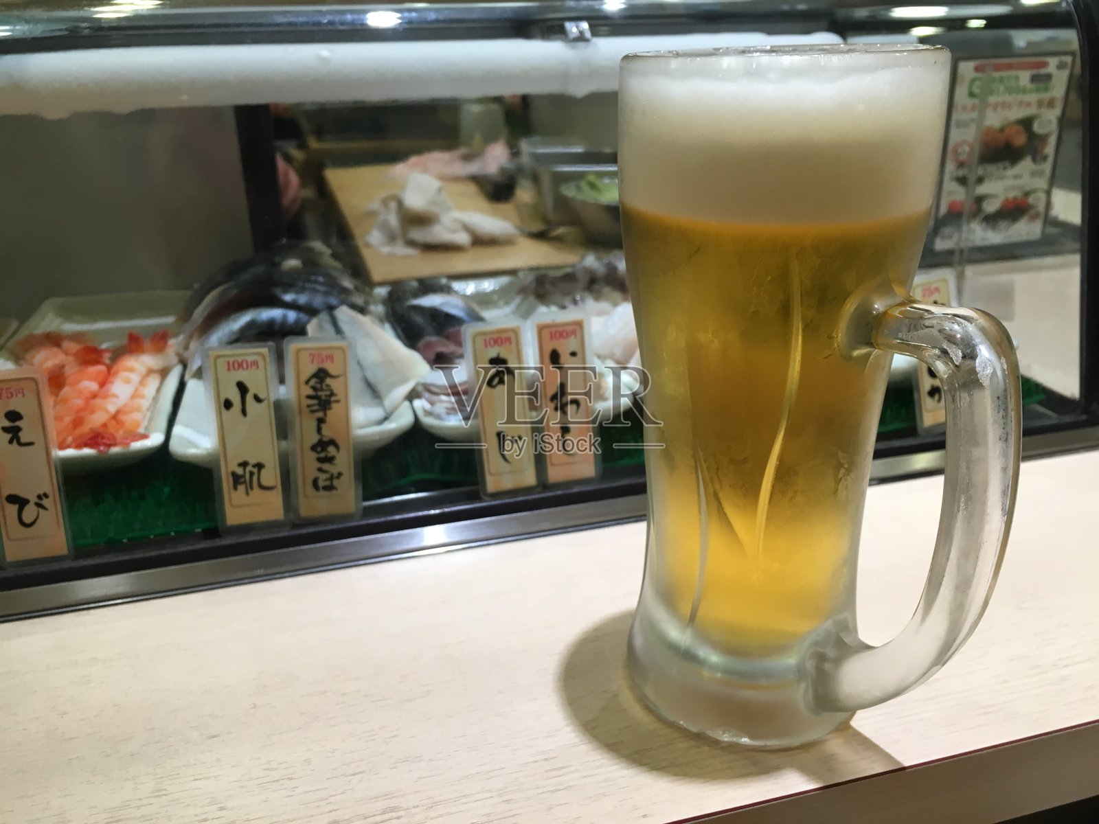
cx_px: 550
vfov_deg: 48.2
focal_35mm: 29
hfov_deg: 61.7
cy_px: 412
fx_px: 921
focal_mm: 4.15
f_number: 2.2
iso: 25
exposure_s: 1/30
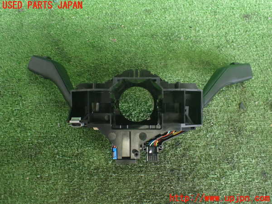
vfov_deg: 46.8
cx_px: 136
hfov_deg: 60.0
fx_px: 236
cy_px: 102
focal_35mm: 30
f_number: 2.3
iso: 800
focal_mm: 5.4
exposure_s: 1/125
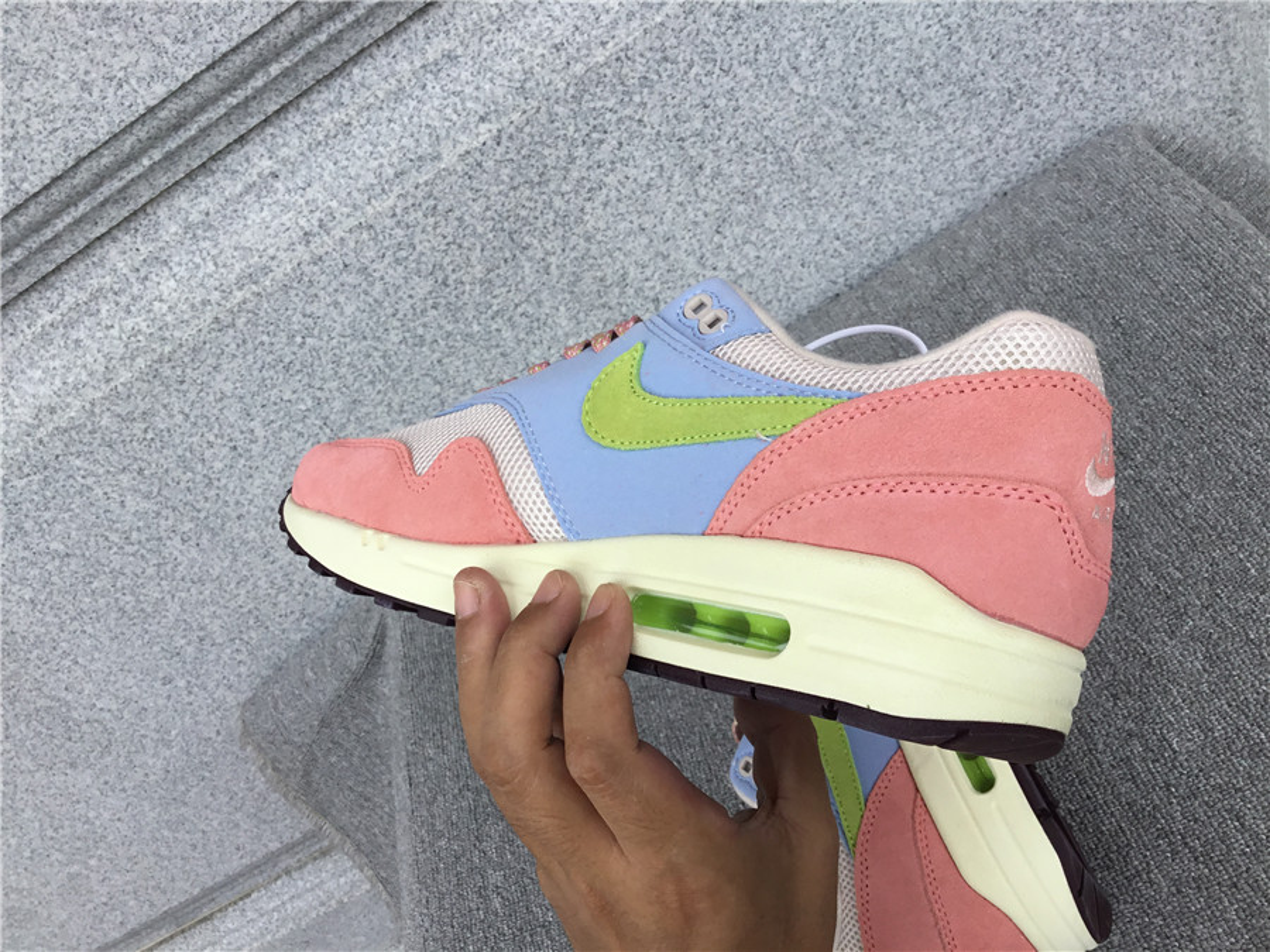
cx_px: 635
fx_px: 1137
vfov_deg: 45.4
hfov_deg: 58.4
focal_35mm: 31
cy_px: 476
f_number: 2.4
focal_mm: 3.3
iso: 25
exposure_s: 1/429
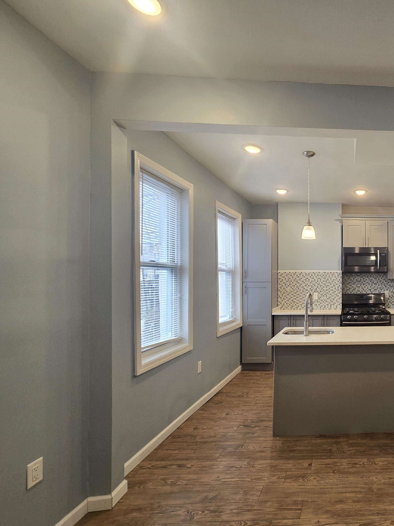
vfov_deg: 87.7
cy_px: 272
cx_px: 363
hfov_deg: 59.5
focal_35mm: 18
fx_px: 273
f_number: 2.2
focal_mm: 2.2
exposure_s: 1/60
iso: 125
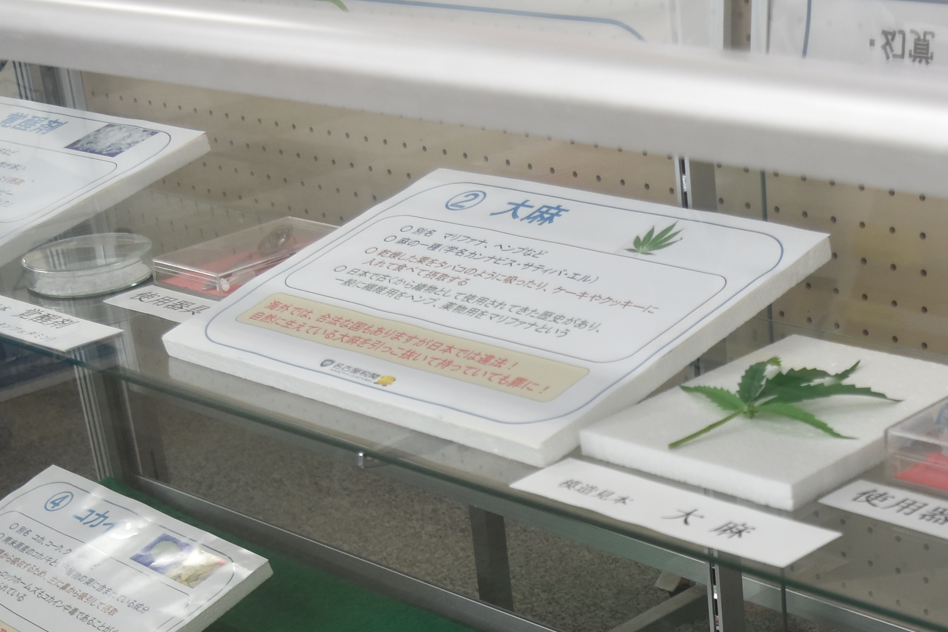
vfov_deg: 17.9
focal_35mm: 74
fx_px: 1949
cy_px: 647
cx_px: 718
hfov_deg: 27.0
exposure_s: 1/60
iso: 500
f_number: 4
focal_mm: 22
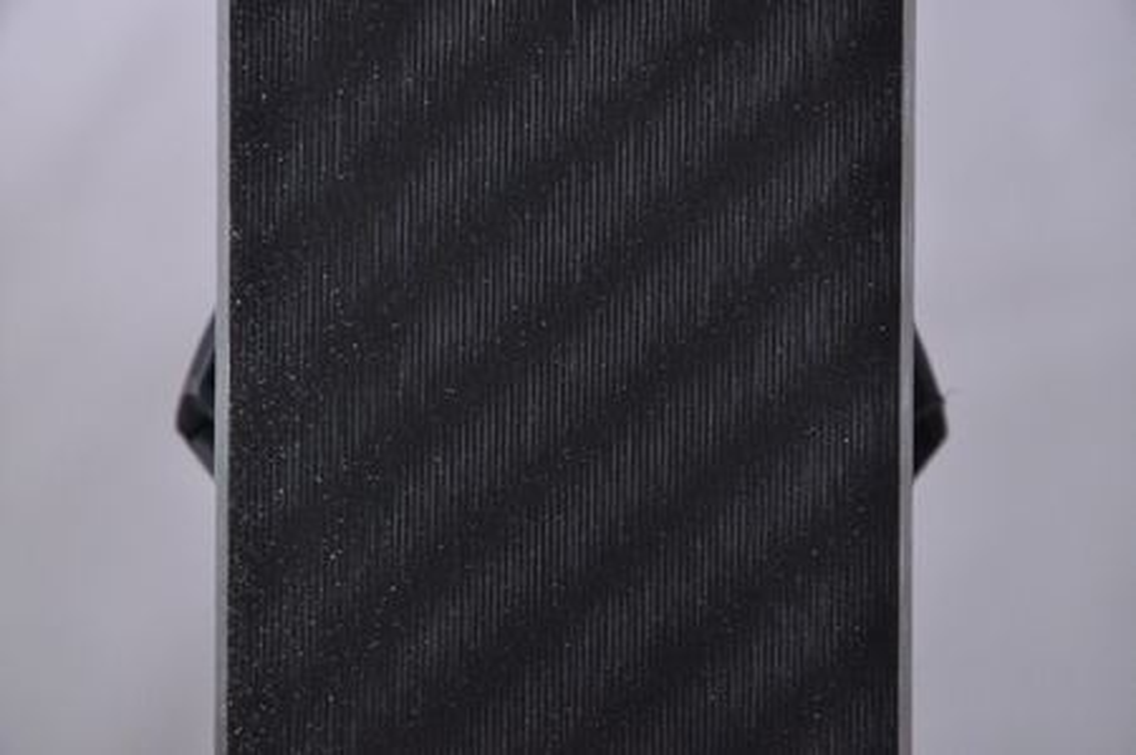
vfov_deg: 8.7
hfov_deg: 13.1
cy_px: 378
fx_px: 4965
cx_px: 568
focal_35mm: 158
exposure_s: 1/125
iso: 3200
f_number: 9.5
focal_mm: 105
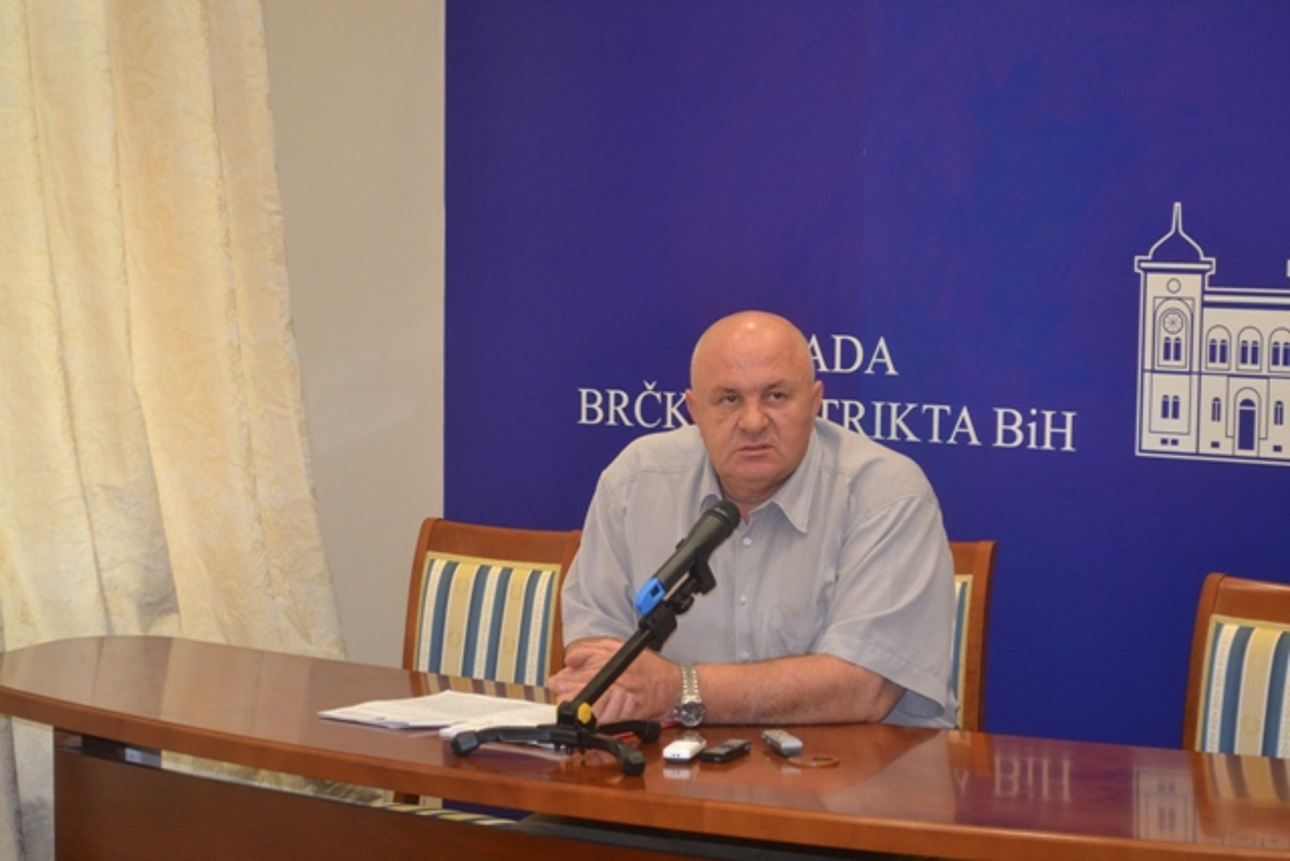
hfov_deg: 24.6
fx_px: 2957
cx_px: 645
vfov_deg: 16.6
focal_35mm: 82
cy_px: 430
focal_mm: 55
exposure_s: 1/60
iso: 900
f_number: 5.6
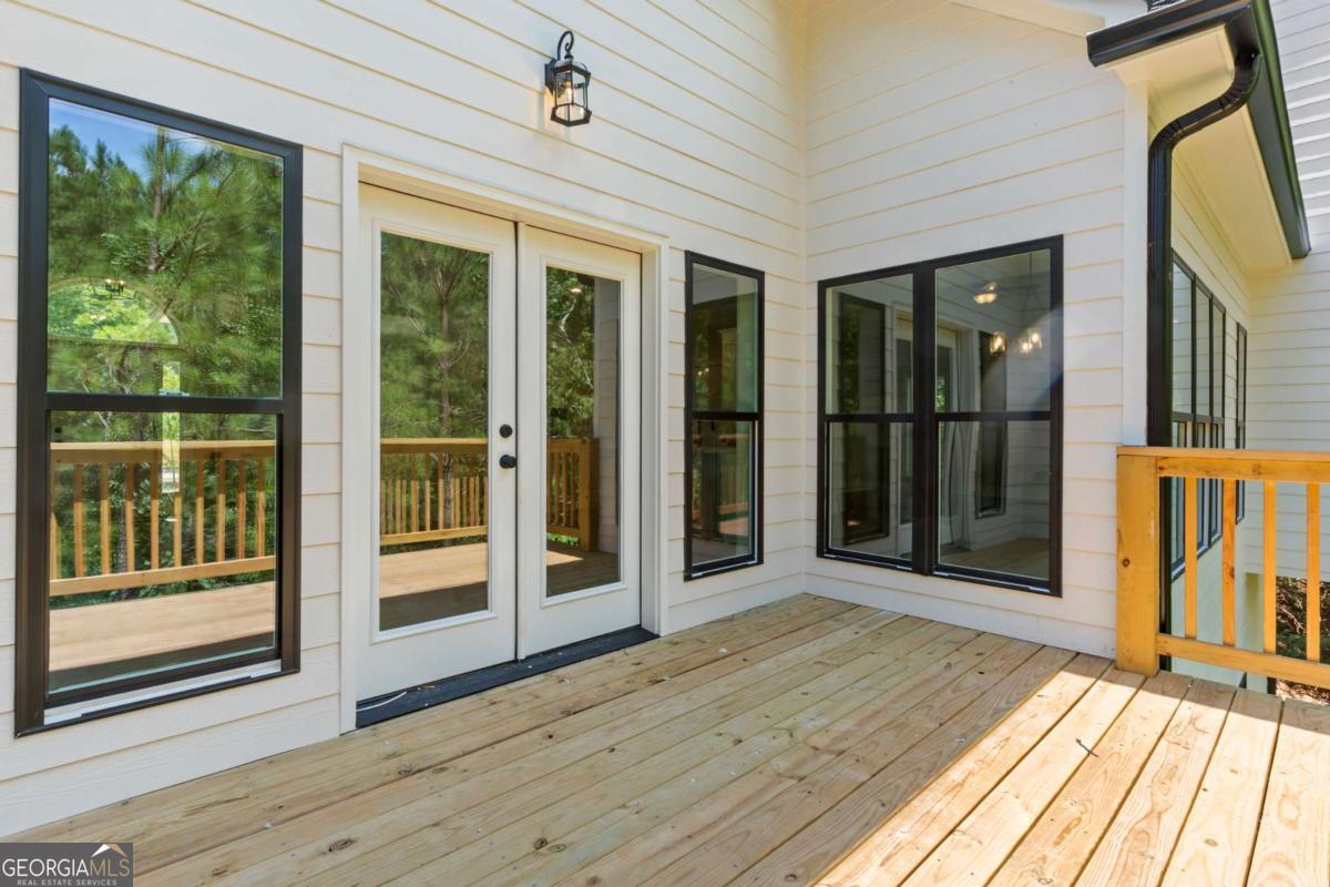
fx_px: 610
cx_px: 665
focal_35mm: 16
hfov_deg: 95.0
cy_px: 444
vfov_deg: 72.1
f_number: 9
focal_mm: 11
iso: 200
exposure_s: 1/80
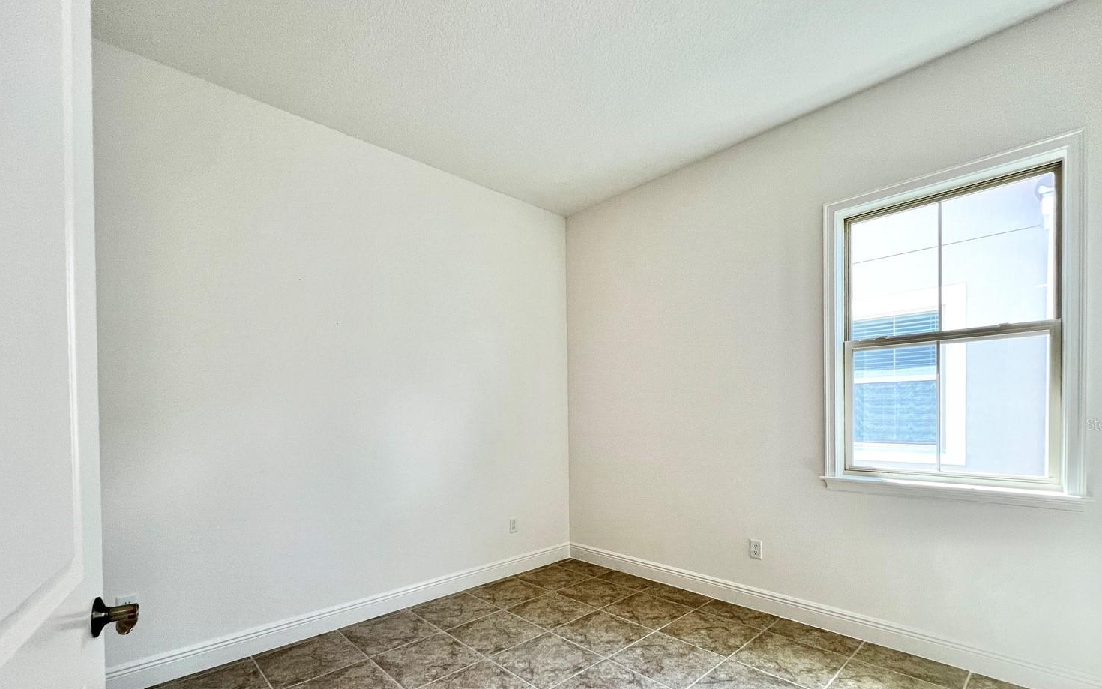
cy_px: 424
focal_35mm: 15
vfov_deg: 73.7
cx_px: 557
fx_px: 451
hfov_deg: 101.5
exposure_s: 1/120
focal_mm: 1.57
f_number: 1.8
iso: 125
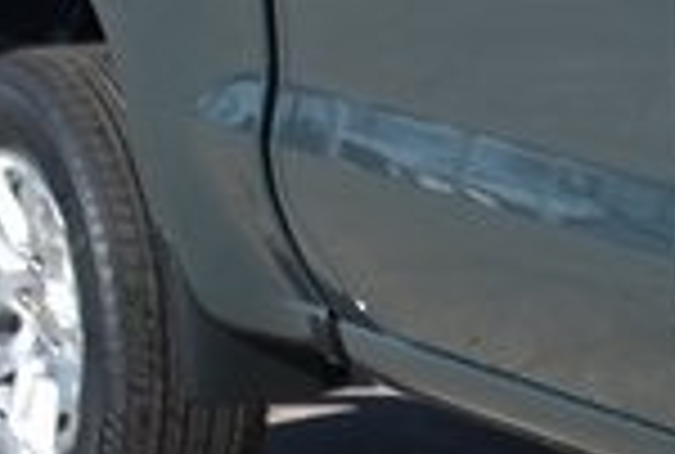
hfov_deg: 7.8
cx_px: 1636
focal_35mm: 245
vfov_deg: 5.6
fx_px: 4608
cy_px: 148
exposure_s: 1/800
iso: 100
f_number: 4.5
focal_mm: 24
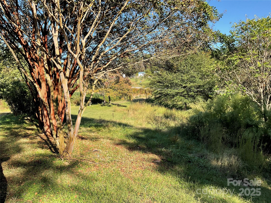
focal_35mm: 29
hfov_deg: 61.7
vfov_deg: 48.2
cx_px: 136
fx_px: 227
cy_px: 102
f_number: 1.8
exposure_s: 1/613
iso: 16
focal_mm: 3
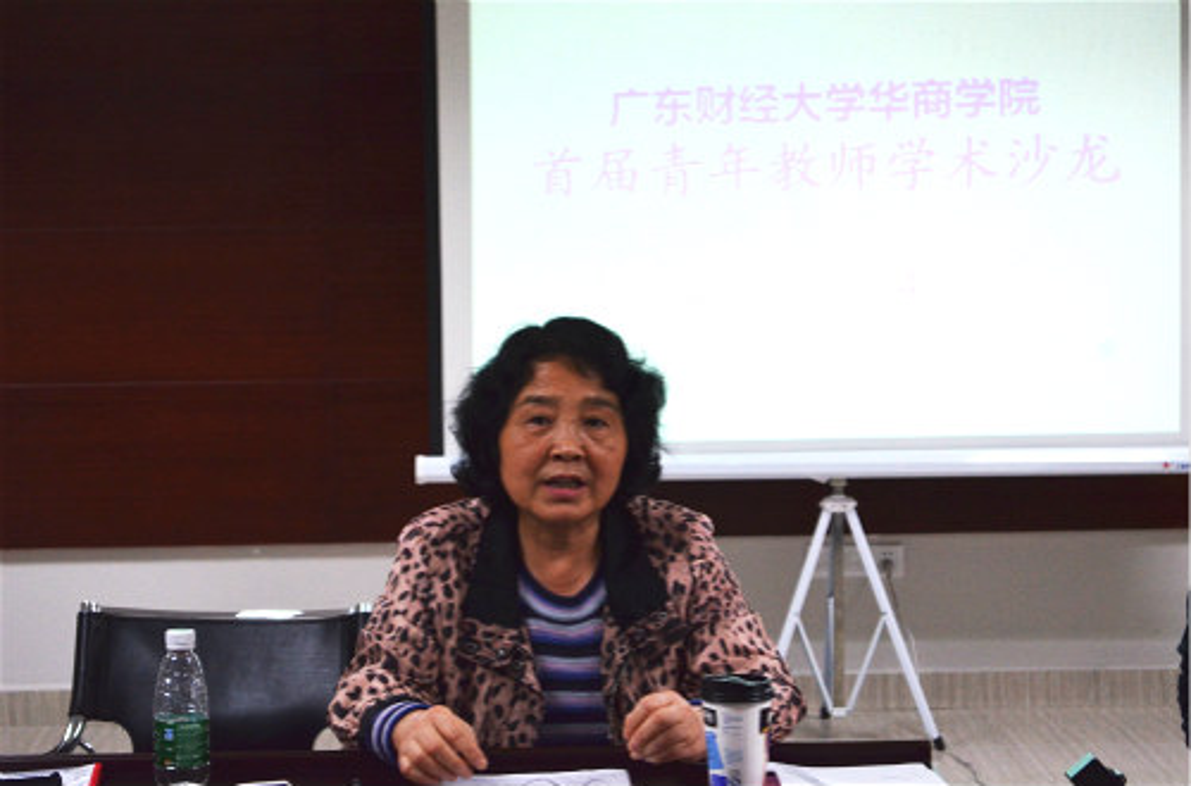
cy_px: 393
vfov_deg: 16.4
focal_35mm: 82
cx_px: 596
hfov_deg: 24.7
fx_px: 2721
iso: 1600
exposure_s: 1/200
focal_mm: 55
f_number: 5.6
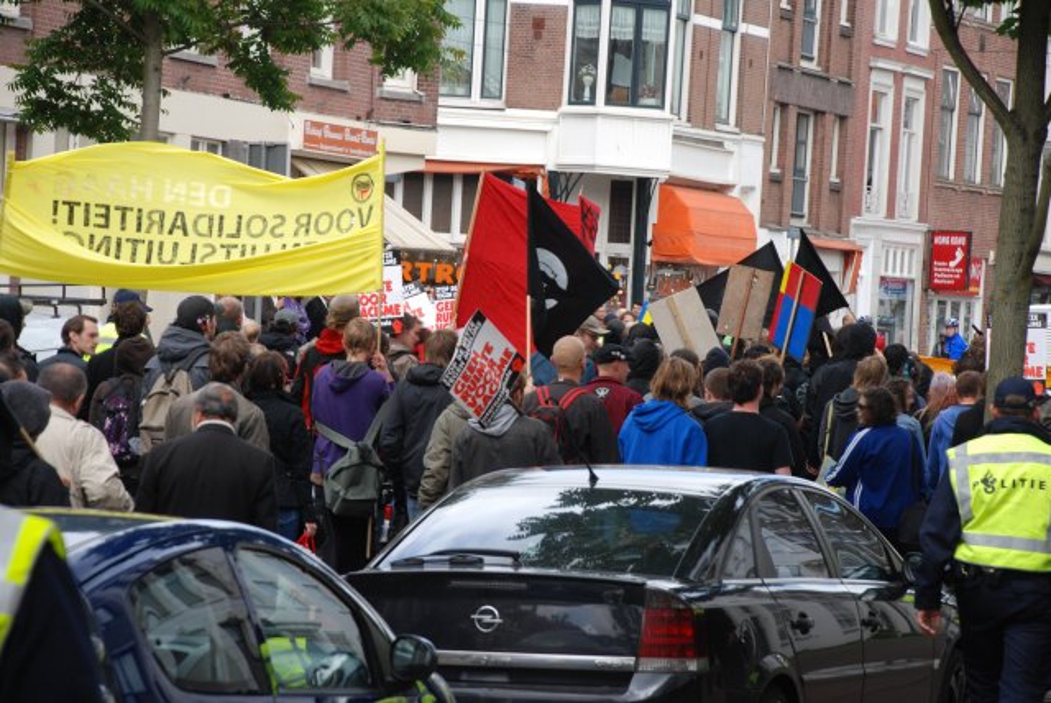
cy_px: 352
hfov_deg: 14.4
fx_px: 4164
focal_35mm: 142
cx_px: 526
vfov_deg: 9.6
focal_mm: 95
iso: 200
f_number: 5.6
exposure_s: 1/160
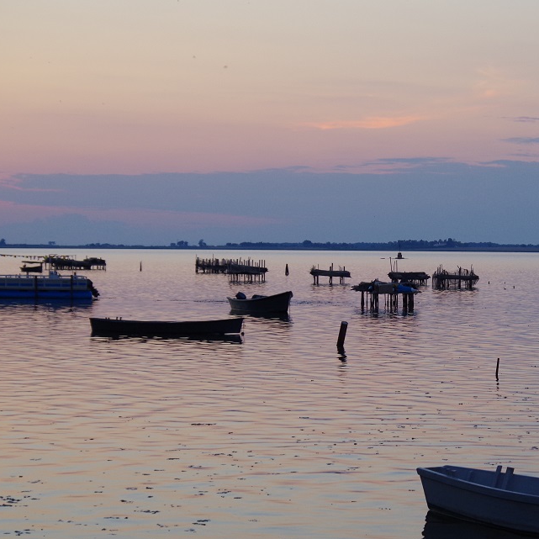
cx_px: 467
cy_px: 320
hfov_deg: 14.5
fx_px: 2096
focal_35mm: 119
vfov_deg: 14.6
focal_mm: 50
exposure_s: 1/80
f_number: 6.3
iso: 400
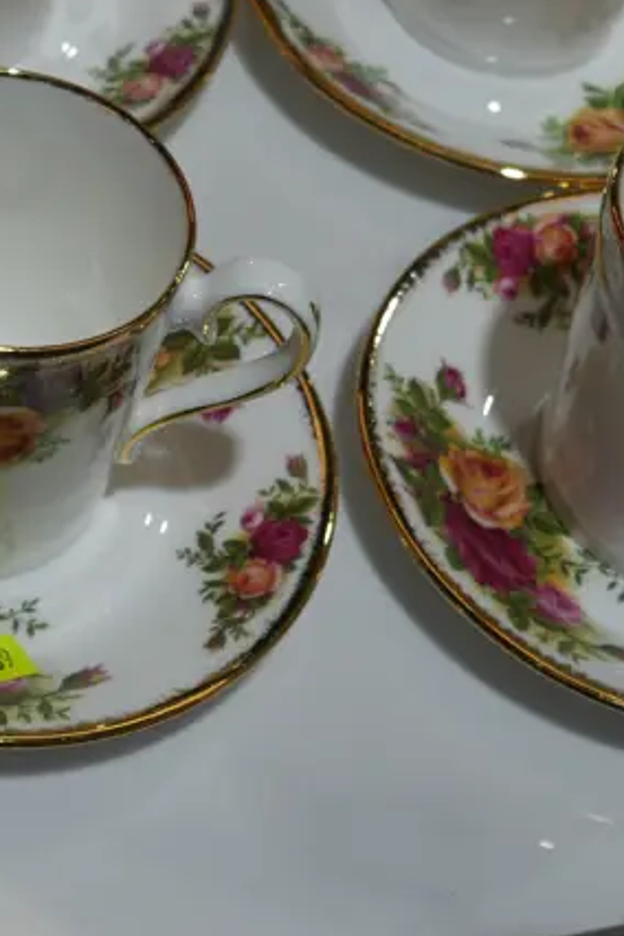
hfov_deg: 12.2
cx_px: -70
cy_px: 214
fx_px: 2860
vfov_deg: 18.4
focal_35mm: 110
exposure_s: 1/125
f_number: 5
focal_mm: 22
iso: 200
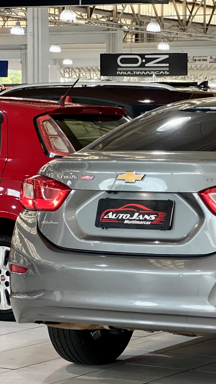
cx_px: 259
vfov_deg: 16.1
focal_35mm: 133
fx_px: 1355
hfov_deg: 9.0
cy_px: 211
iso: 200
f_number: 2.8
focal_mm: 9
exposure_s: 1/40
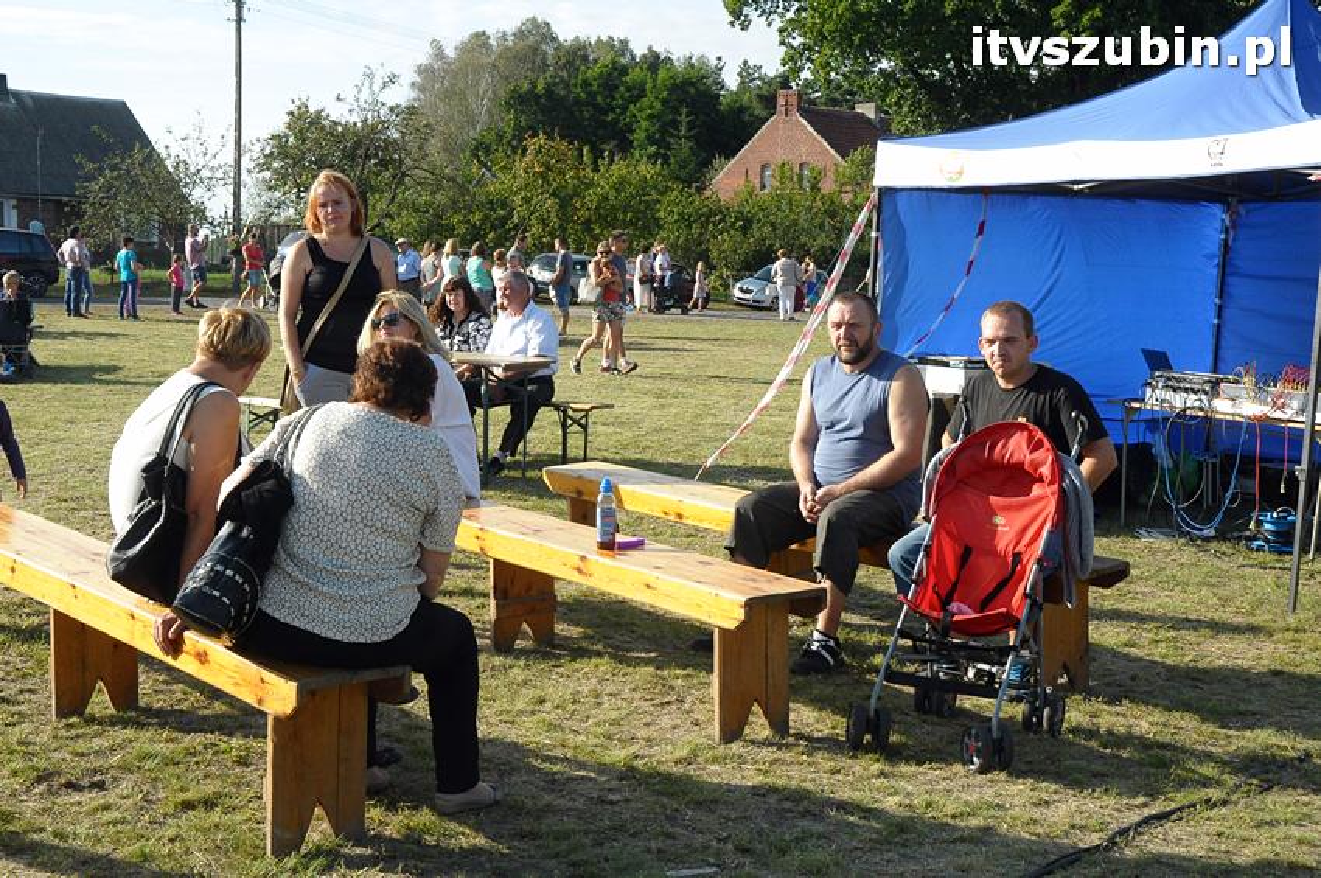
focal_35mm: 46
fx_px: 1705
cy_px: 439
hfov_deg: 42.4
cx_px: 660
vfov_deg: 28.9
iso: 800
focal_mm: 31
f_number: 11
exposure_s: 1/500
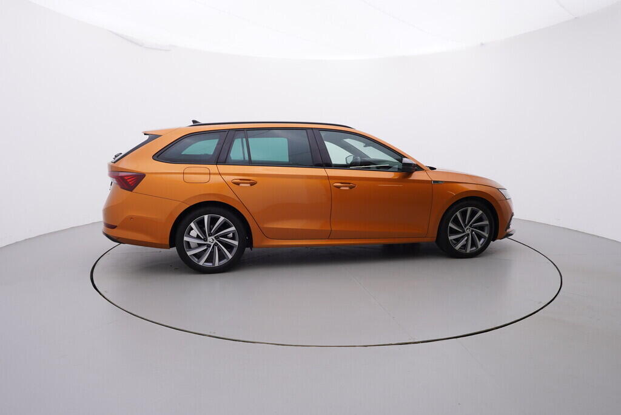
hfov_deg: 77.3
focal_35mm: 22
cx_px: 310
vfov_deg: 56.2
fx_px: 388
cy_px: 208
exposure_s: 1/80
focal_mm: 15
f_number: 5
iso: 200
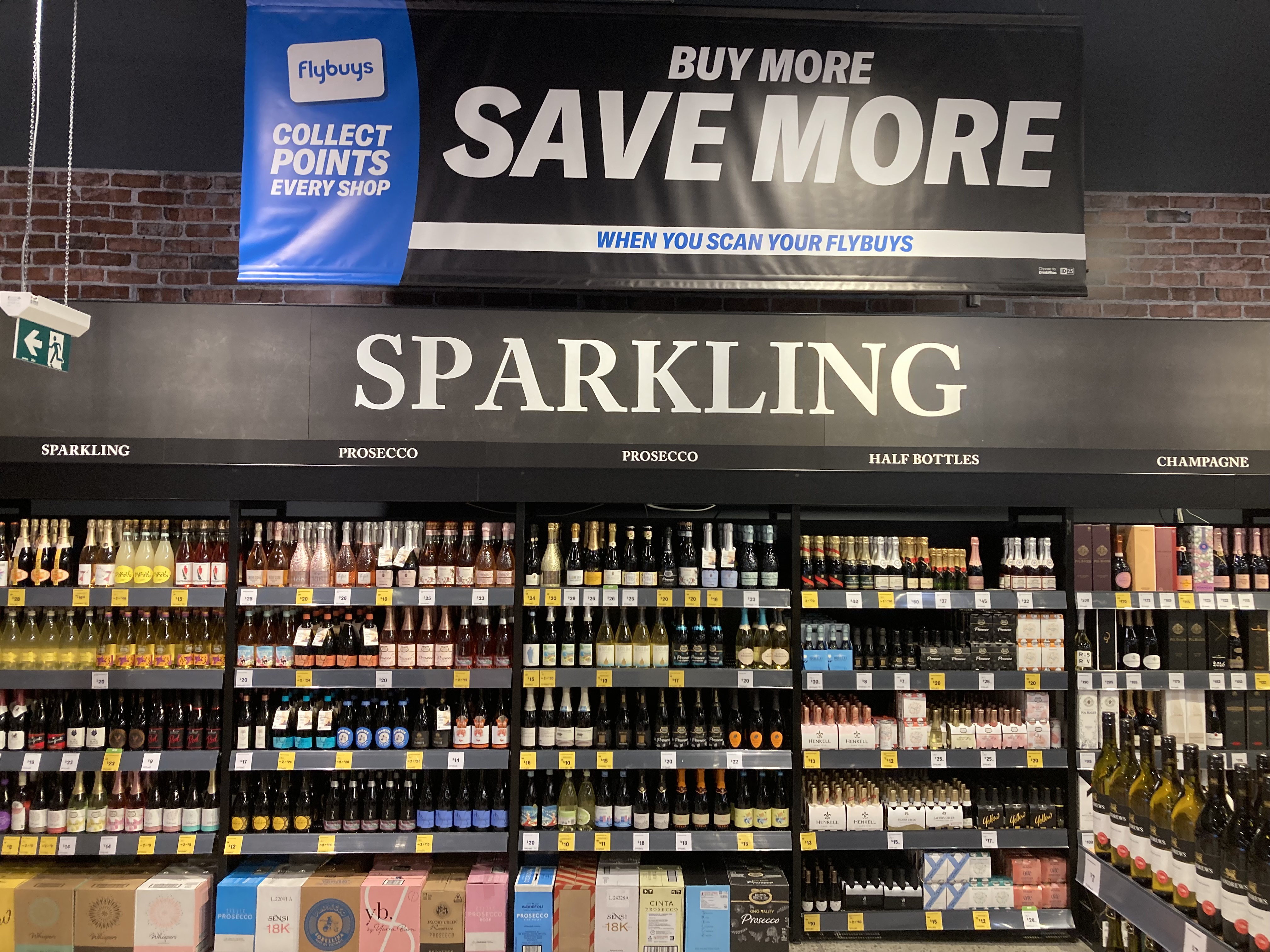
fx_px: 1027
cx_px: 635
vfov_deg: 49.7
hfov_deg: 63.4
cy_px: 476
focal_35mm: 28
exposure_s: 1/50
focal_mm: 3.99
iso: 125
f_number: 1.8
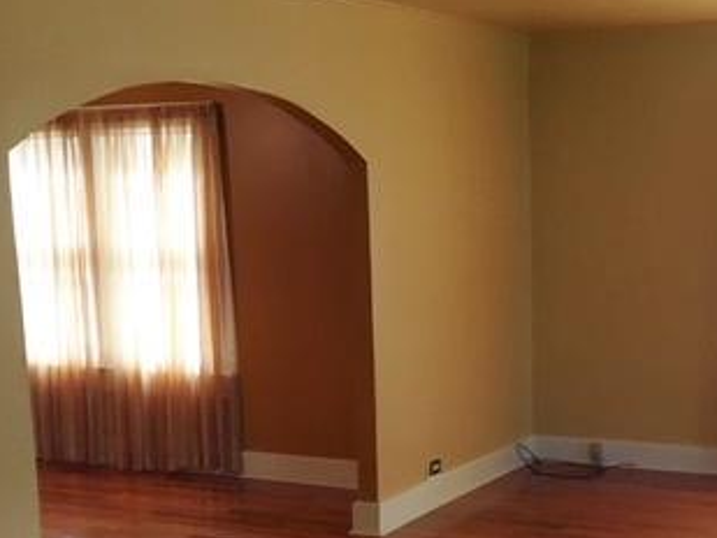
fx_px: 1243
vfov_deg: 24.2
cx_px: 531
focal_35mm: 60
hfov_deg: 31.6
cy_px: 397
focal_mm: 4.15
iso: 25
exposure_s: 1/30
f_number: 2.2
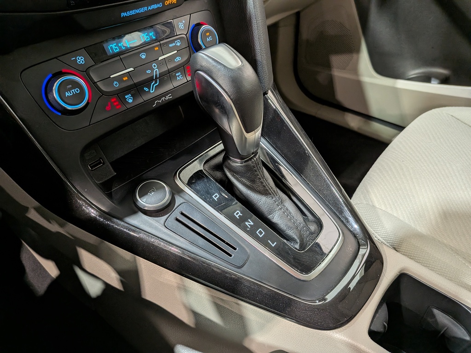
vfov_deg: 56.8
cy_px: 176
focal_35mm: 24
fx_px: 327
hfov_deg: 71.6
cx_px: 236
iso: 41
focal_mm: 4.53
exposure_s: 1/50
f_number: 1.7
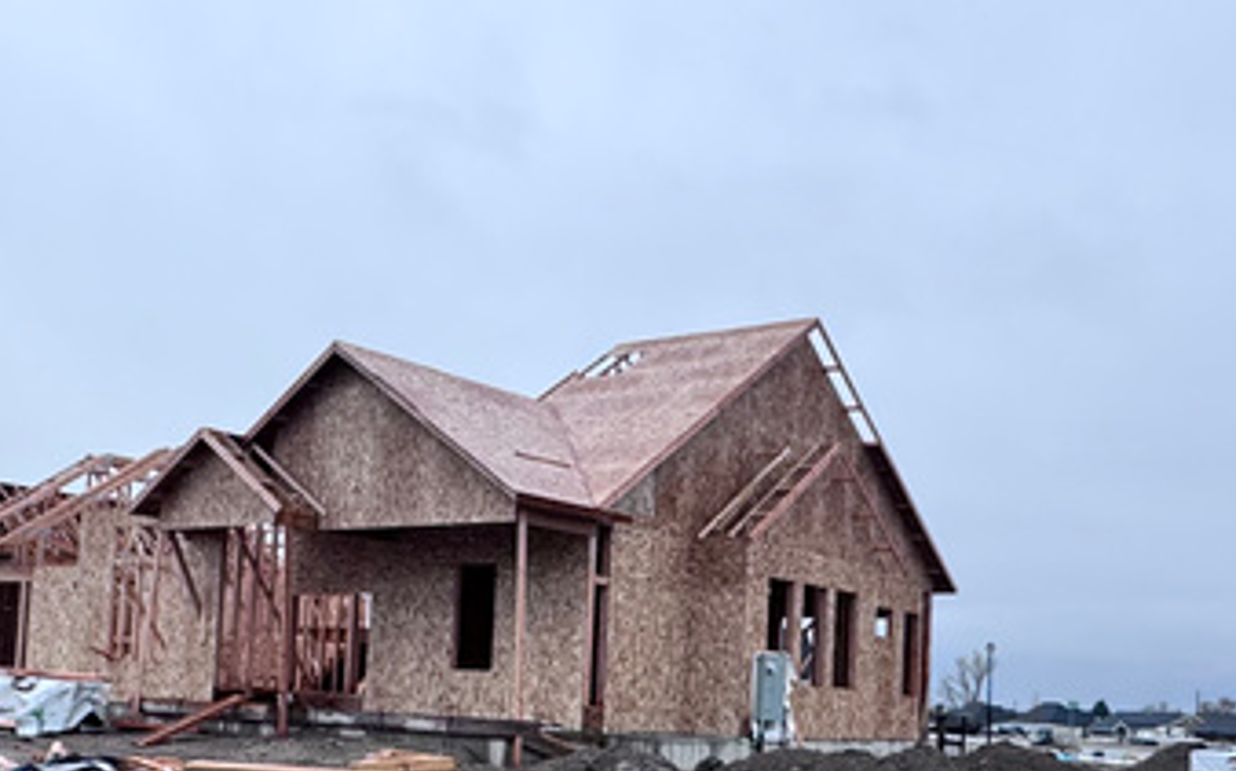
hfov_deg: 44.1
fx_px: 1515
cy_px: 592
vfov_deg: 28.1
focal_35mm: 45
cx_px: 490
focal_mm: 2.22
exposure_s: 1/968
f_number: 2.2
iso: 40
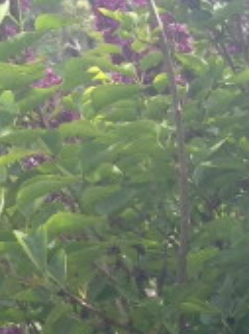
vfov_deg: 9.2
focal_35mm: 199
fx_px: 1913
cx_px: 439
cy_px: 733
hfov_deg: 7.3
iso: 50
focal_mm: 4.12
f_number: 2.4
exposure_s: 1/213
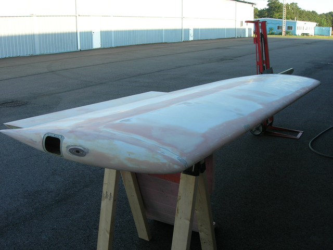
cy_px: 125
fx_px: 366
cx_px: 166
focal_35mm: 38
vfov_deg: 37.7
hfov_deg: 49.0
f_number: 4.8
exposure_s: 1/100
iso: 64
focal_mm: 7.8
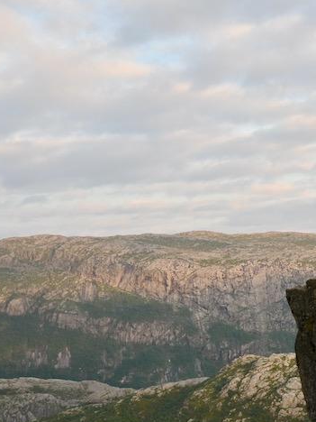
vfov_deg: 20.6
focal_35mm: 95
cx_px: 357
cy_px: 272
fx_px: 1156
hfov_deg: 15.1
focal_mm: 28
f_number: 5
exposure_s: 1/250
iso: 200
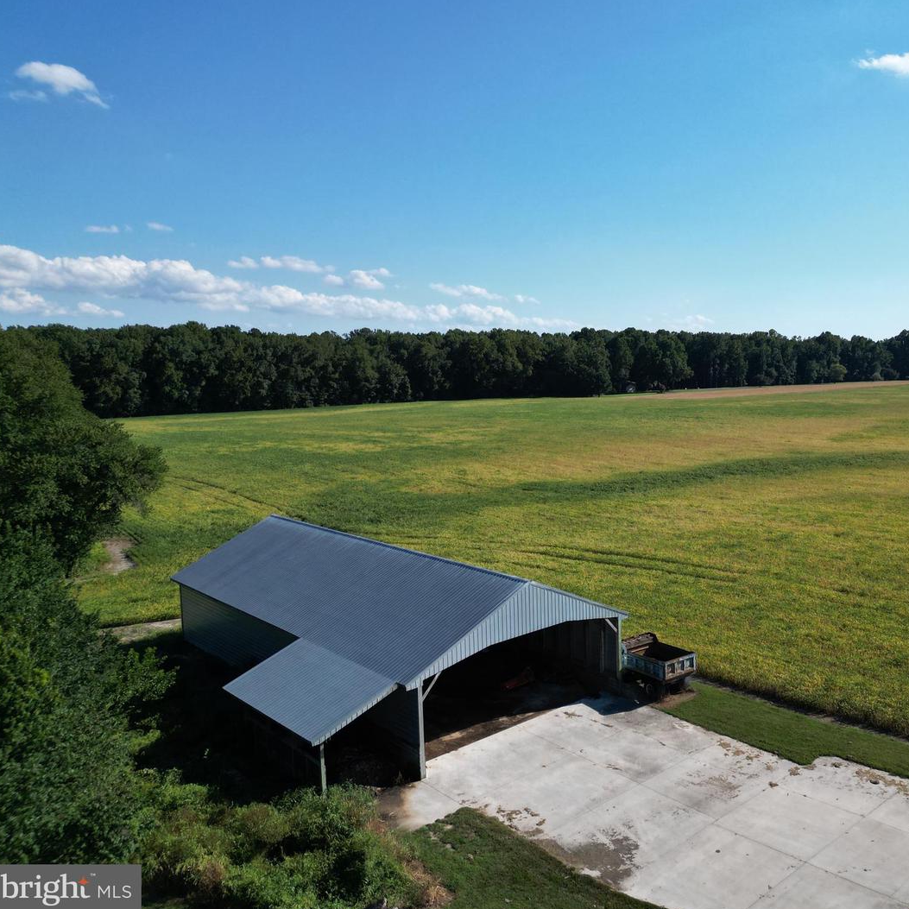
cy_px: 448
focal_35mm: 29
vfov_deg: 55.6
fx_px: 862
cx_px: 611
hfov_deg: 54.4
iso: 120
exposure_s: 1/4000
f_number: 1.7
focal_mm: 6.72
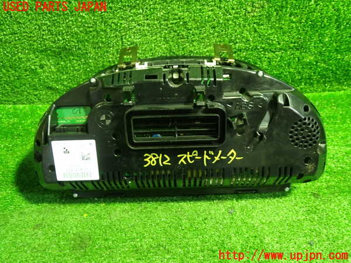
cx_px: 176
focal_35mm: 30
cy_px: 132
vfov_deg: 46.8
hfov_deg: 60.0
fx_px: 304
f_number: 2.3
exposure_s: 1/30
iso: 800
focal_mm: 5.4
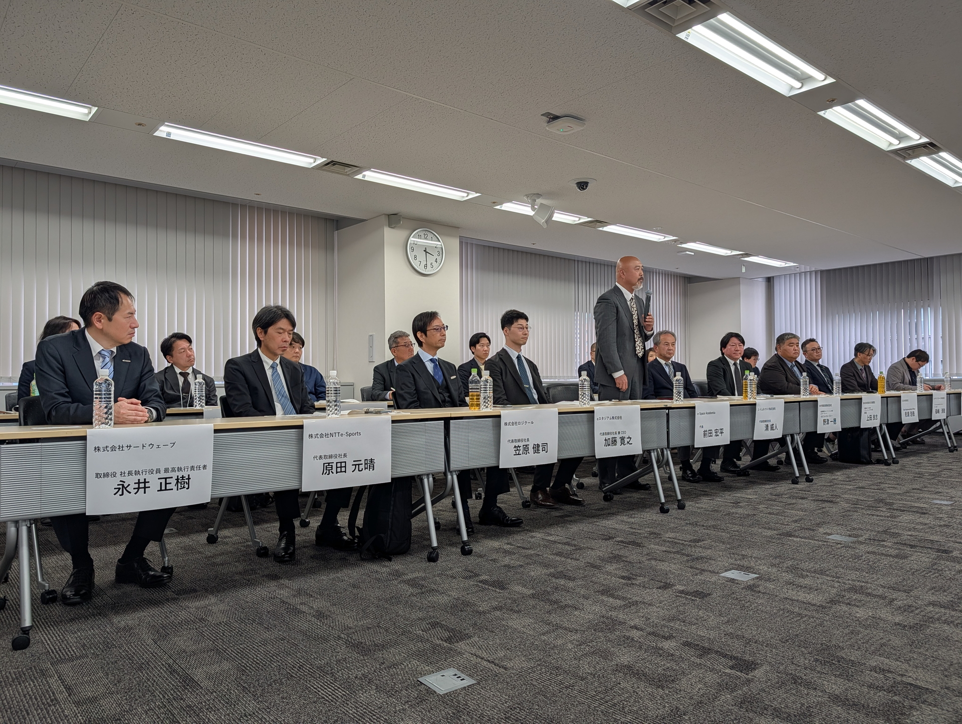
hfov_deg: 71.5
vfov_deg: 56.9
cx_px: 481
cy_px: 362
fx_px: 668
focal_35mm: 24
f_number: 1.68
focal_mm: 6.9
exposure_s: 1/100
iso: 31
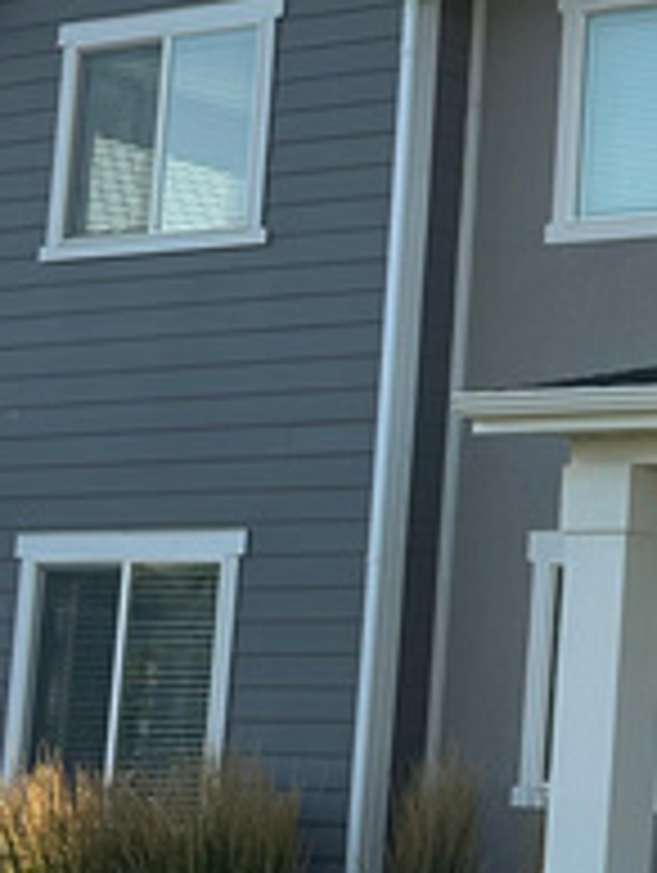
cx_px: 1058
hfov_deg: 14.3
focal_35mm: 95
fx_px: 2399
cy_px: 432
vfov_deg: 20.6
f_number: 1.78
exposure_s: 1/2809
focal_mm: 6.86
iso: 80
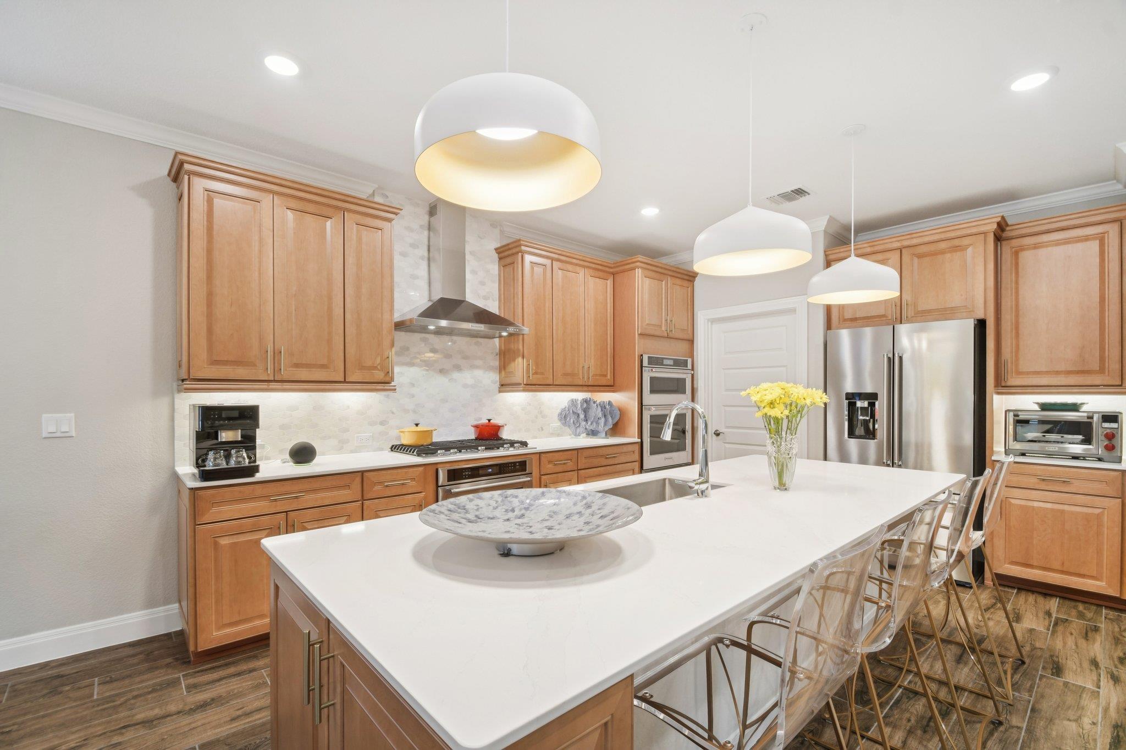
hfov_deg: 100.4
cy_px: 375
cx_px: 563
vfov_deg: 77.3
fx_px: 469
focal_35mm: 15
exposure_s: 1/15
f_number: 8
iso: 400
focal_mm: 10
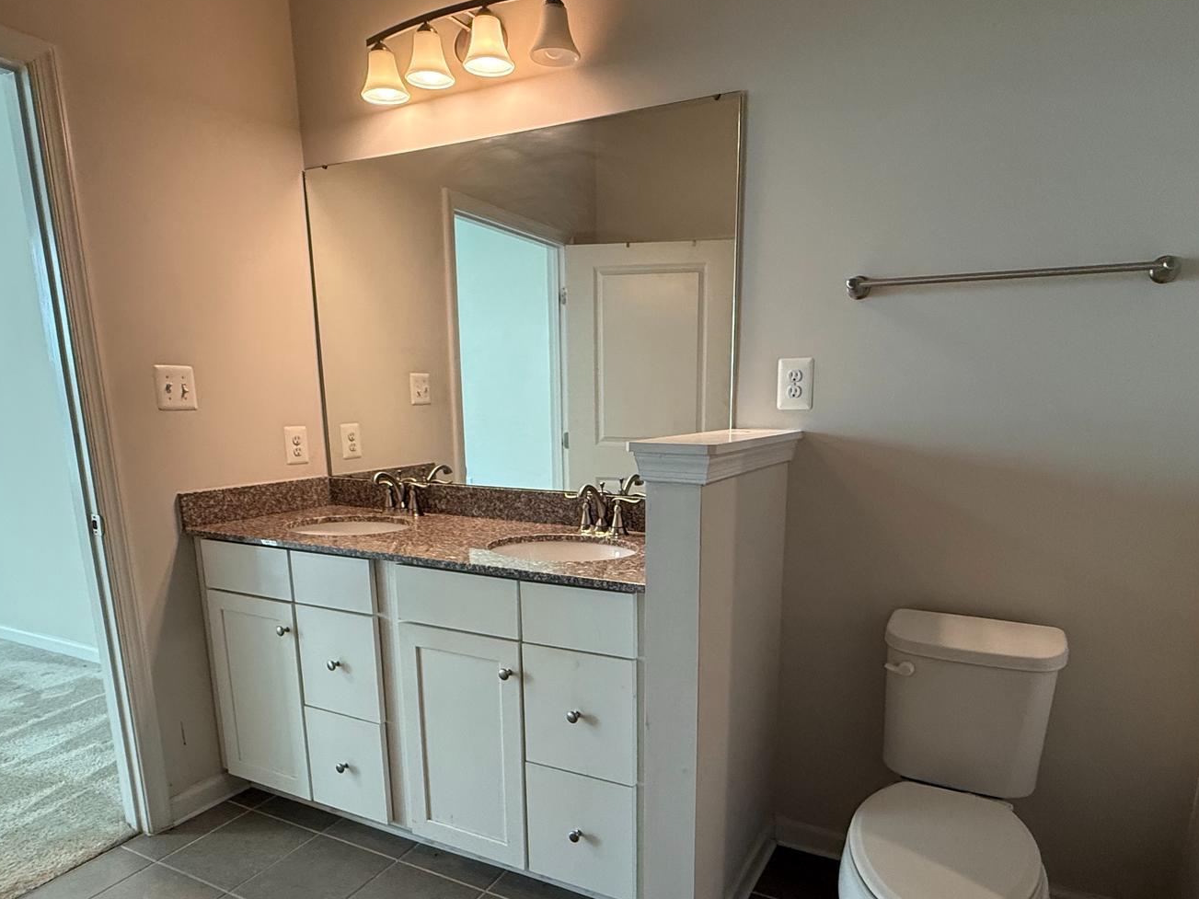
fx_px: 762
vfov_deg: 60.3
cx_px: 637
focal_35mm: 22
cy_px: 560
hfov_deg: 76.3
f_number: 2.2
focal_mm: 2.22
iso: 320
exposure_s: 1/120
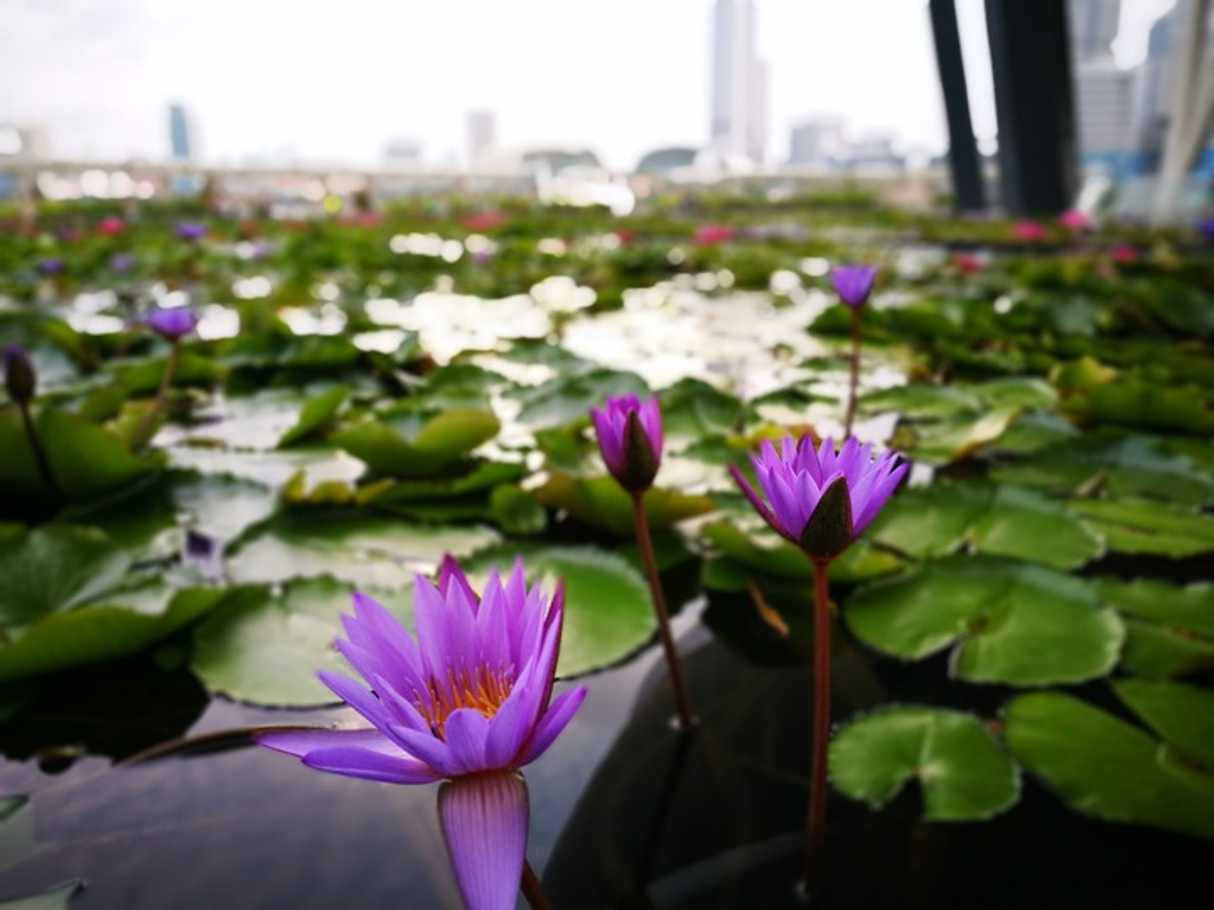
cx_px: 607
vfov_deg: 51.4
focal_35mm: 27
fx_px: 947
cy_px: 455
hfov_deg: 65.3
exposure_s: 1/60
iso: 64
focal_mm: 4.5
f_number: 4
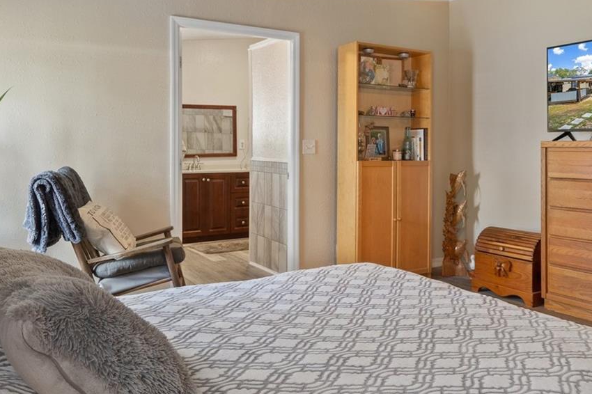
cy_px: 153
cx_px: 364
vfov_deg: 40.9
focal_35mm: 32
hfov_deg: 58.1
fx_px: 526
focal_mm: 17
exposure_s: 2.5
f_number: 8
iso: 320
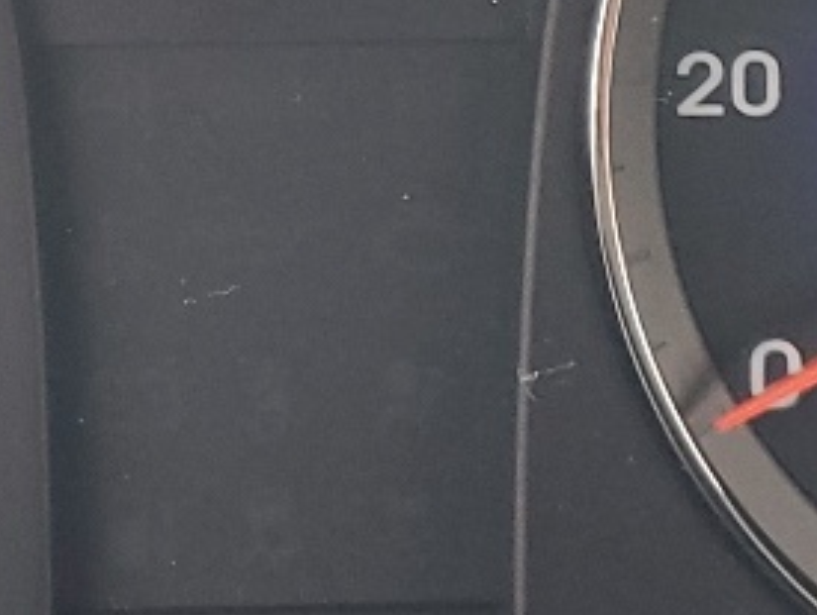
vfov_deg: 9.6
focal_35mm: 151
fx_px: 3569
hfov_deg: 13.0
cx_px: 154
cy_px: -229
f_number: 1.5
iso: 125
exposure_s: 1/60.2
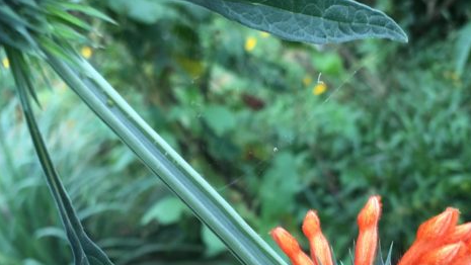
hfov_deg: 30.1
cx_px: 244
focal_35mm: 70
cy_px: 179
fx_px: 875
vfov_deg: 17.2
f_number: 2.2
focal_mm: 4.15
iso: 25
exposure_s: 1/121
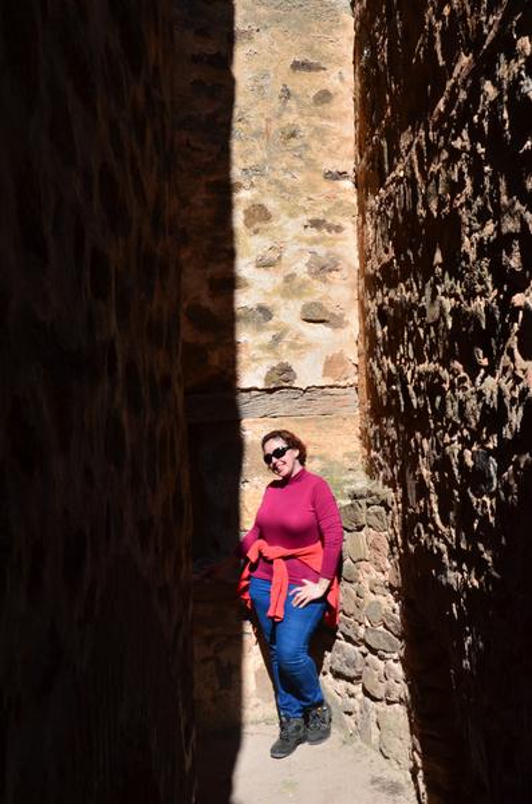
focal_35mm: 51
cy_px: 402
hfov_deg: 26.3
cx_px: 266
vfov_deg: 39.0
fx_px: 1136
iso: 800
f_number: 13
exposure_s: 1/1000
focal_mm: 34
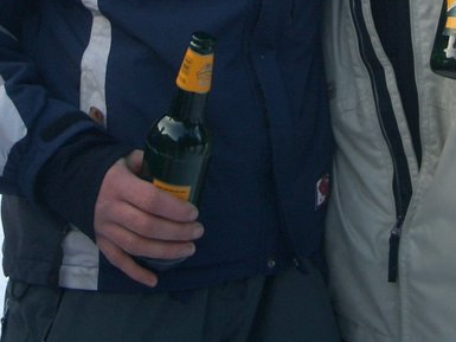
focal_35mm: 93
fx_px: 1225
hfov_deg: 21.0
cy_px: -91
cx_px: 294
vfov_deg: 15.2
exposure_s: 1/320
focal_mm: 5.8
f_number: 2.6
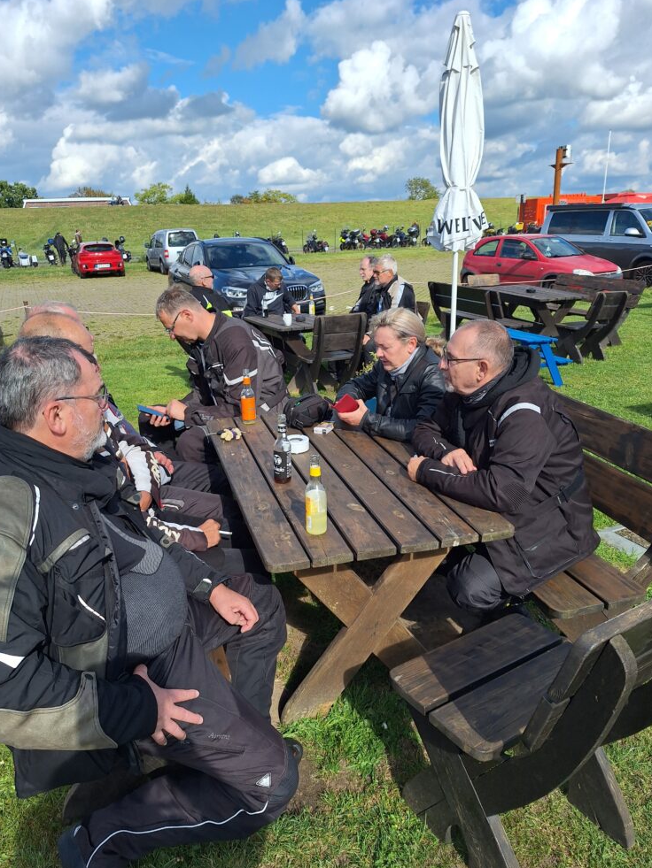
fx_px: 603
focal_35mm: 24
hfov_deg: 56.8
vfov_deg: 71.6
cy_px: 449
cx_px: 317
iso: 40
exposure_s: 1/2597
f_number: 1.8
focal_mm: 5.54
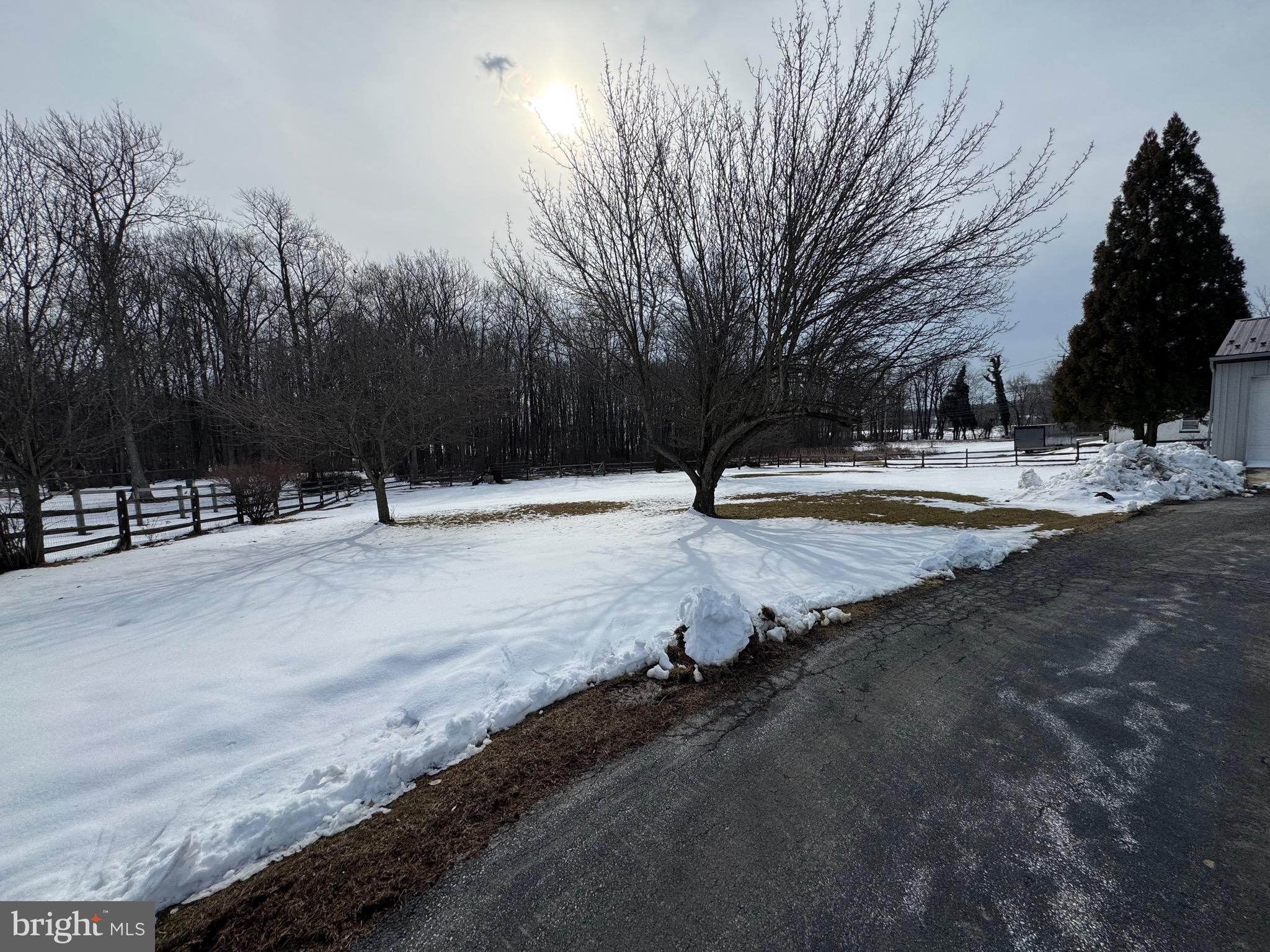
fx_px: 514
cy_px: 476
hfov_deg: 102.1
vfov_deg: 85.7
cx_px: 635
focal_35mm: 14
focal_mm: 2.22
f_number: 2.2
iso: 50
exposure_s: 1/3390
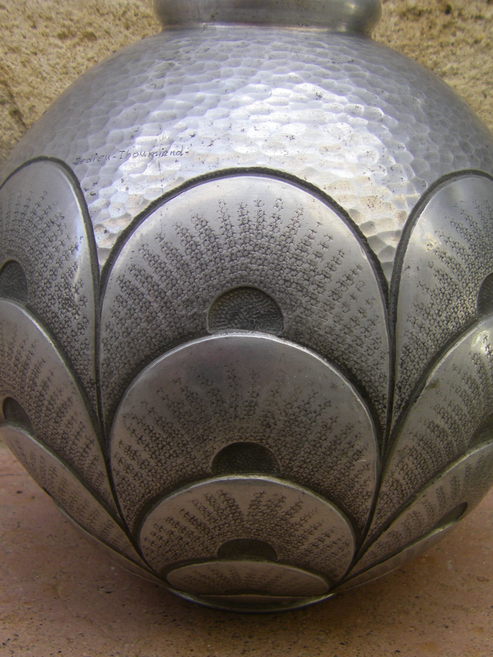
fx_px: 950
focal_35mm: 50
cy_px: 384
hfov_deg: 29.1
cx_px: 259
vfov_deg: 38.1
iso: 64
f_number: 3.5
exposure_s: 1/125
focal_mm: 6.3
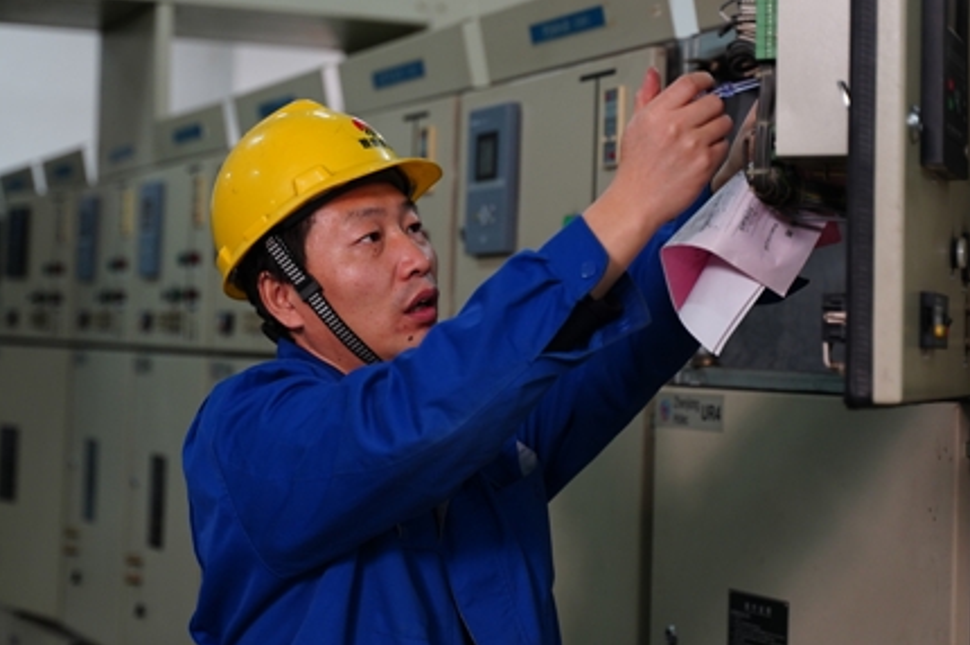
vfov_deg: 16.8
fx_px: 2181
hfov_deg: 25.1
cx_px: 431
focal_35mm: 81
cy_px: 239
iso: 800
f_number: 2.8
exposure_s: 1/60
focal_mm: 58
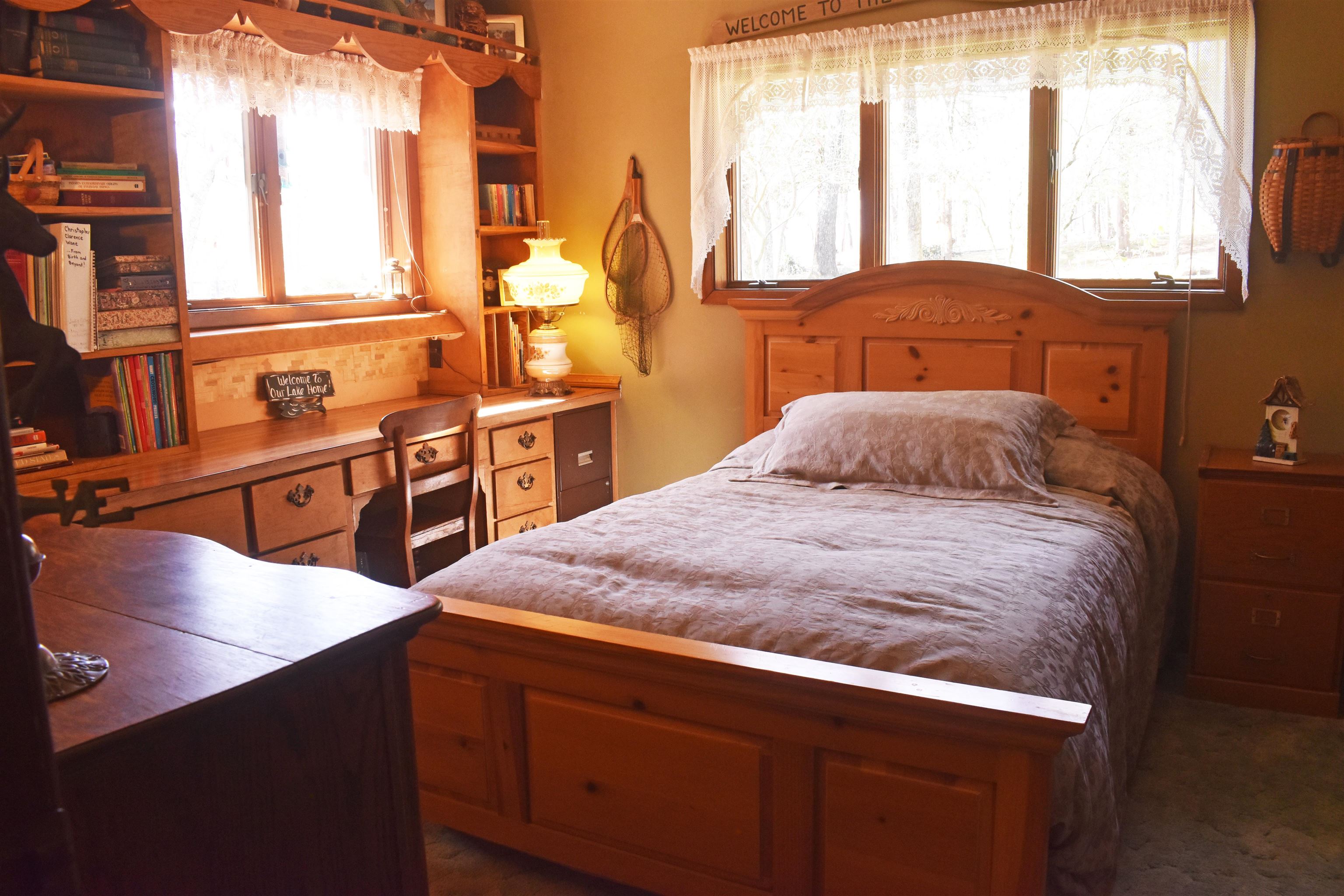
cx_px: 672
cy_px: 448
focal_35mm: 27
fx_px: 1008
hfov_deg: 67.4
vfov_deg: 47.9
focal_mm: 18
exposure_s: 1/80
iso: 1000
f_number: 8
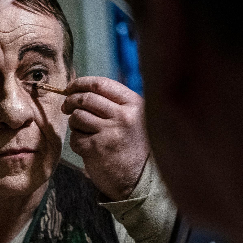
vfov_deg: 15.0
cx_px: 150
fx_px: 921
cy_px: 167
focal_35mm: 116
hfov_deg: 15.0
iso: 4000
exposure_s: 1/160
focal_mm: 35
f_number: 2.5
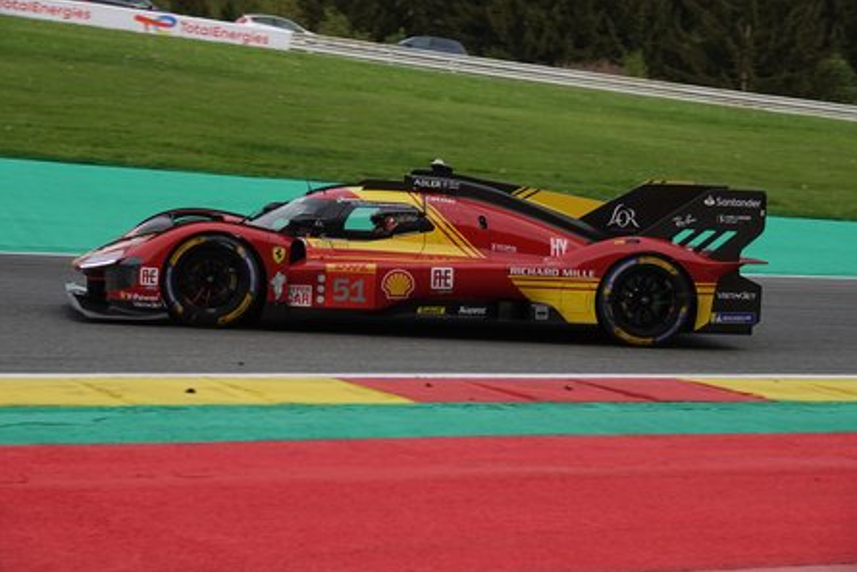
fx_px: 2334
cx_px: 431
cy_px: 287
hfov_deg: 20.8
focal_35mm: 98
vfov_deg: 14.0
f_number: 3.5
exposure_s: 1/800
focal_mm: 35.68
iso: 160
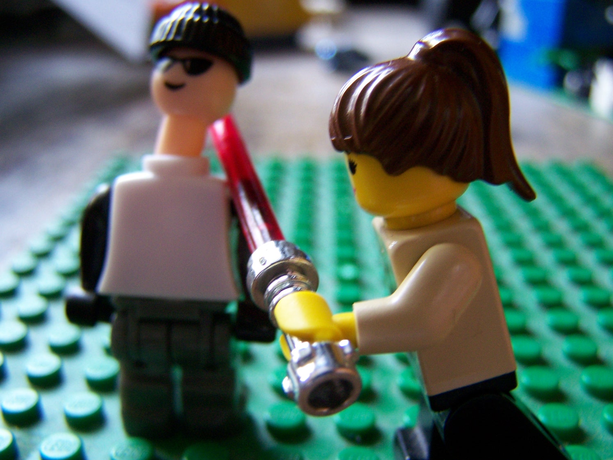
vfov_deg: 37.7
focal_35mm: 38
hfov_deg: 49.0
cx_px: 306
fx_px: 673
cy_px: 230
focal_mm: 6.3
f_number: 2.8
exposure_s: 1/13
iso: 160
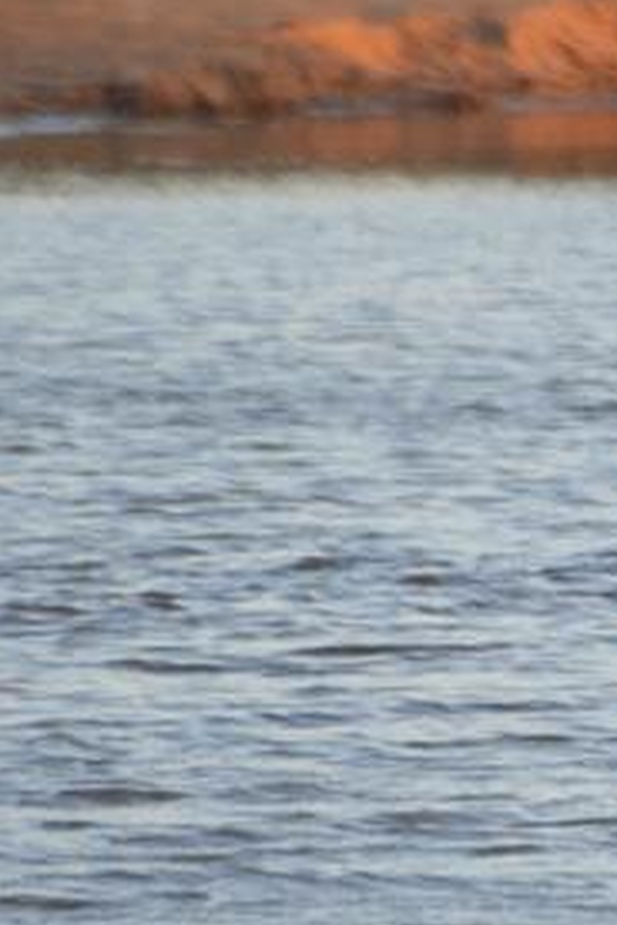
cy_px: 640
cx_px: 986
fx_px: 33444
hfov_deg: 1.1
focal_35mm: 1301
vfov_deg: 1.6
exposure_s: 1/500
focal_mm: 300
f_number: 5.6
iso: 1400
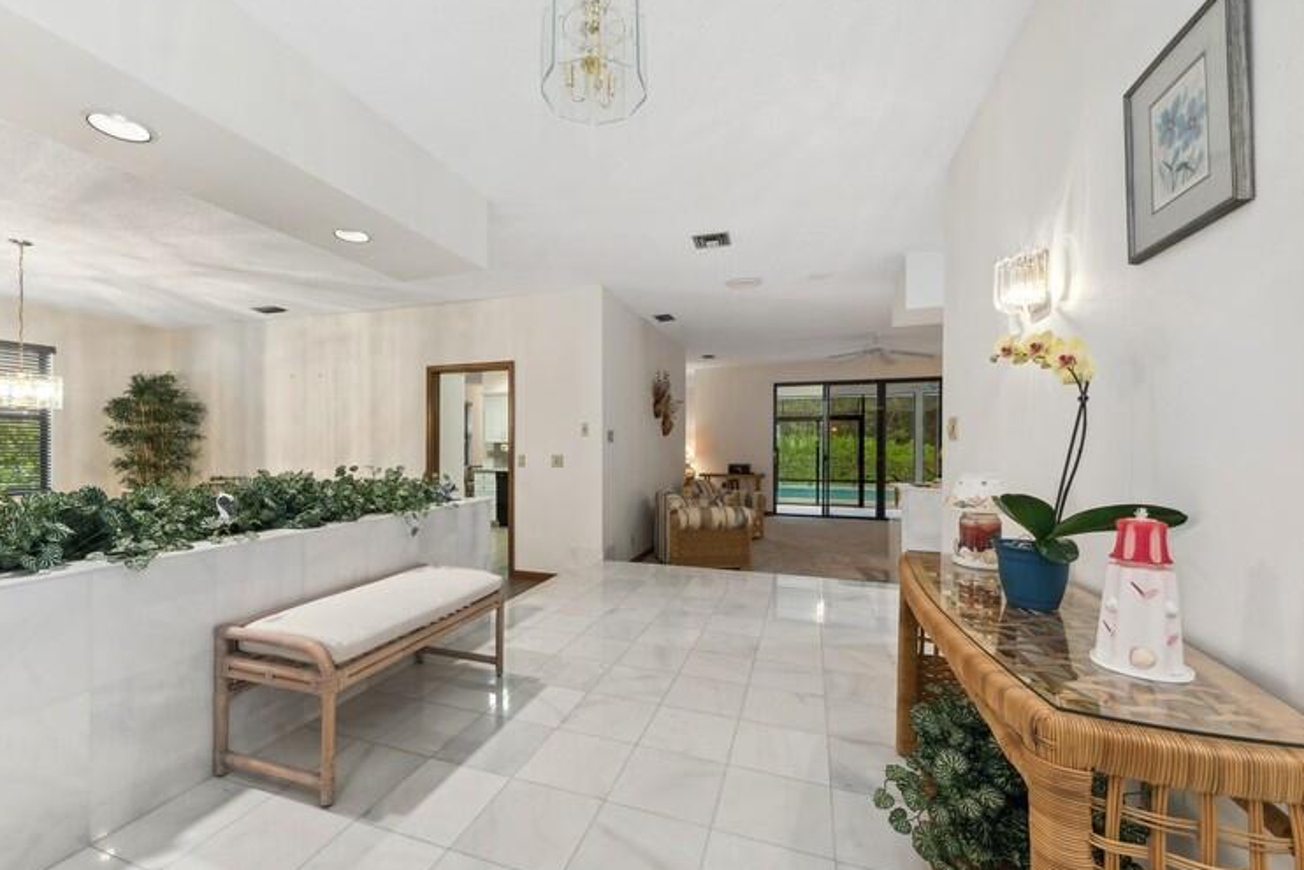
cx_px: 613
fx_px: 507
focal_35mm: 14
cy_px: 457
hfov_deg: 104.1
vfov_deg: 81.2
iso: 100
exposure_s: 1/4
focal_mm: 13
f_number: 8
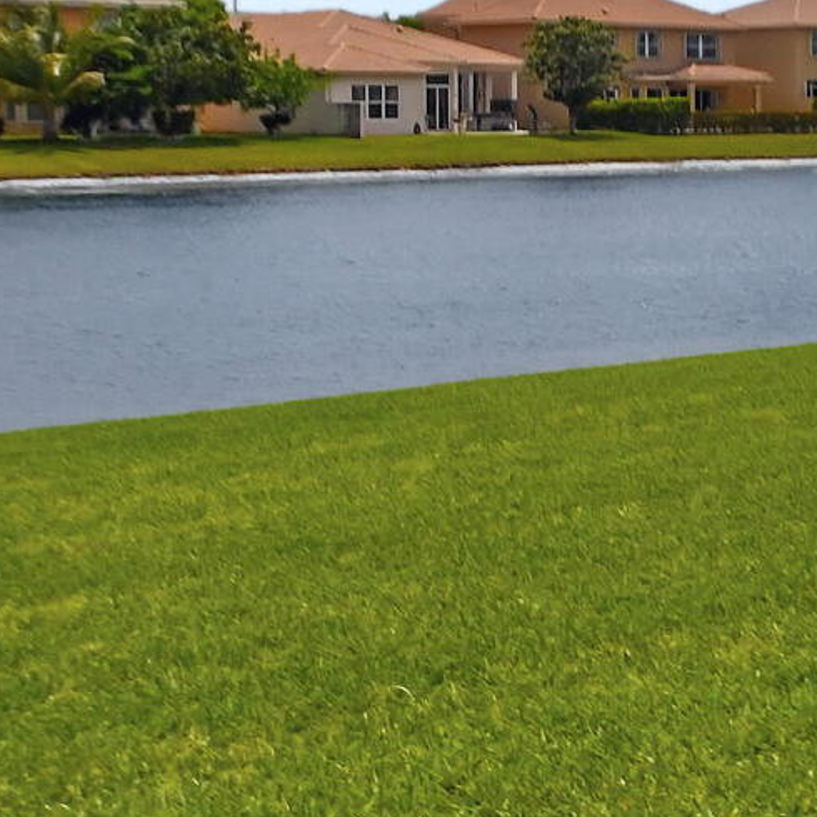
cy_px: -31
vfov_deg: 21.3
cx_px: 1304
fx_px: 2083
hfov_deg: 18.9
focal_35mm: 78
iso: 400
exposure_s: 1/2500
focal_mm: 10
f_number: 8
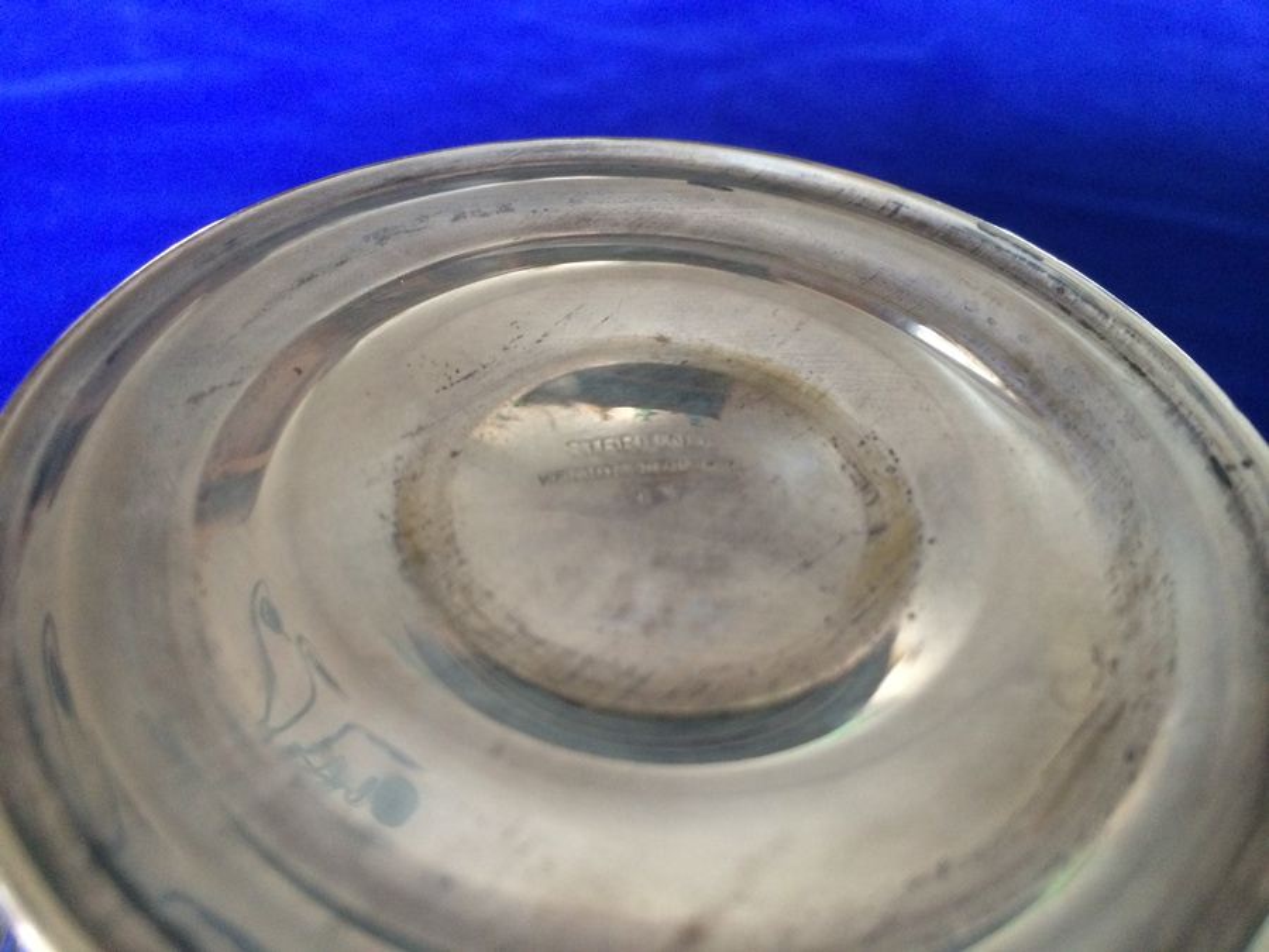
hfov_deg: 60.0
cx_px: 634
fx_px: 1100
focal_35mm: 30
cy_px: 476
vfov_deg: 46.8
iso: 320
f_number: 2.2
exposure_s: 1/30
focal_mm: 4.12
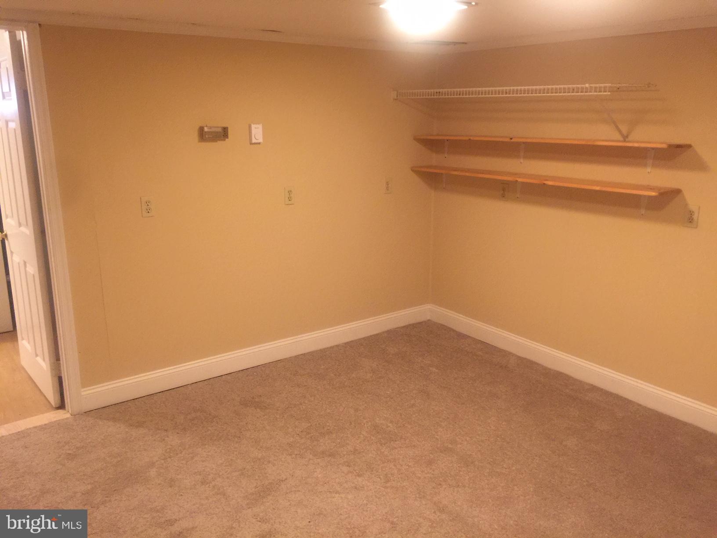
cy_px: 269
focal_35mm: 29
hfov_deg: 61.7
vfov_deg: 48.2
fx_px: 601
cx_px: 358
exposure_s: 1/4
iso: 80
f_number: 2.2
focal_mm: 4.15
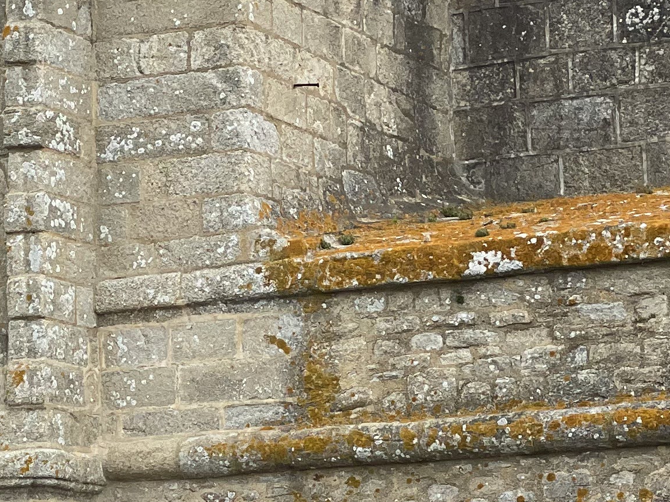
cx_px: -14
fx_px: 3523
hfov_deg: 10.8
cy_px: 446
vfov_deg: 8.1
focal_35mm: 182
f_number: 2
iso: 25
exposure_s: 1/685
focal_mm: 6
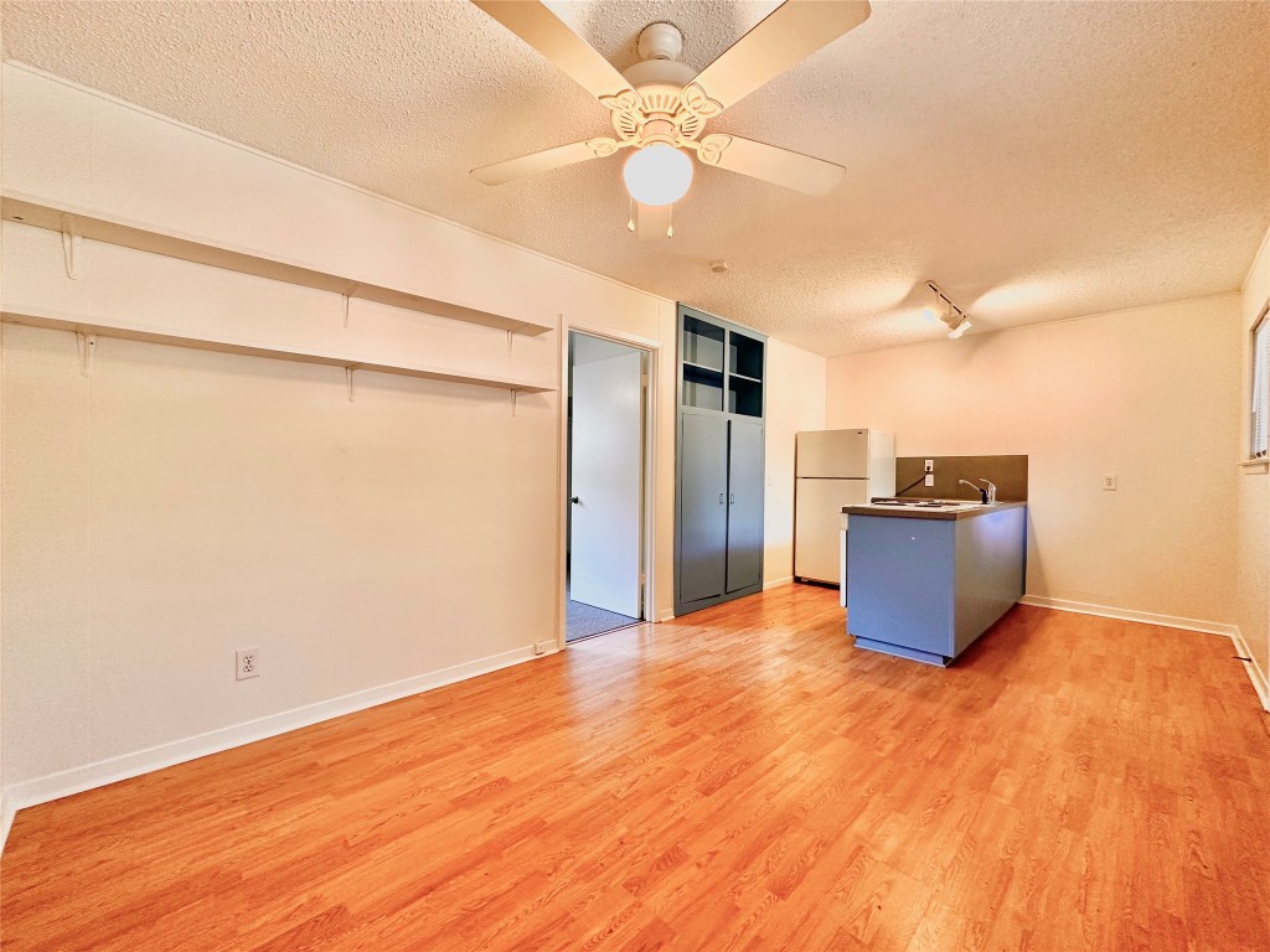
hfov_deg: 102.1
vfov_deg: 85.7
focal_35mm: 14
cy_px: 476
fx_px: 514
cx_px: 635
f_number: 2.2
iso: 200
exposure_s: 1/60
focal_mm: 2.22
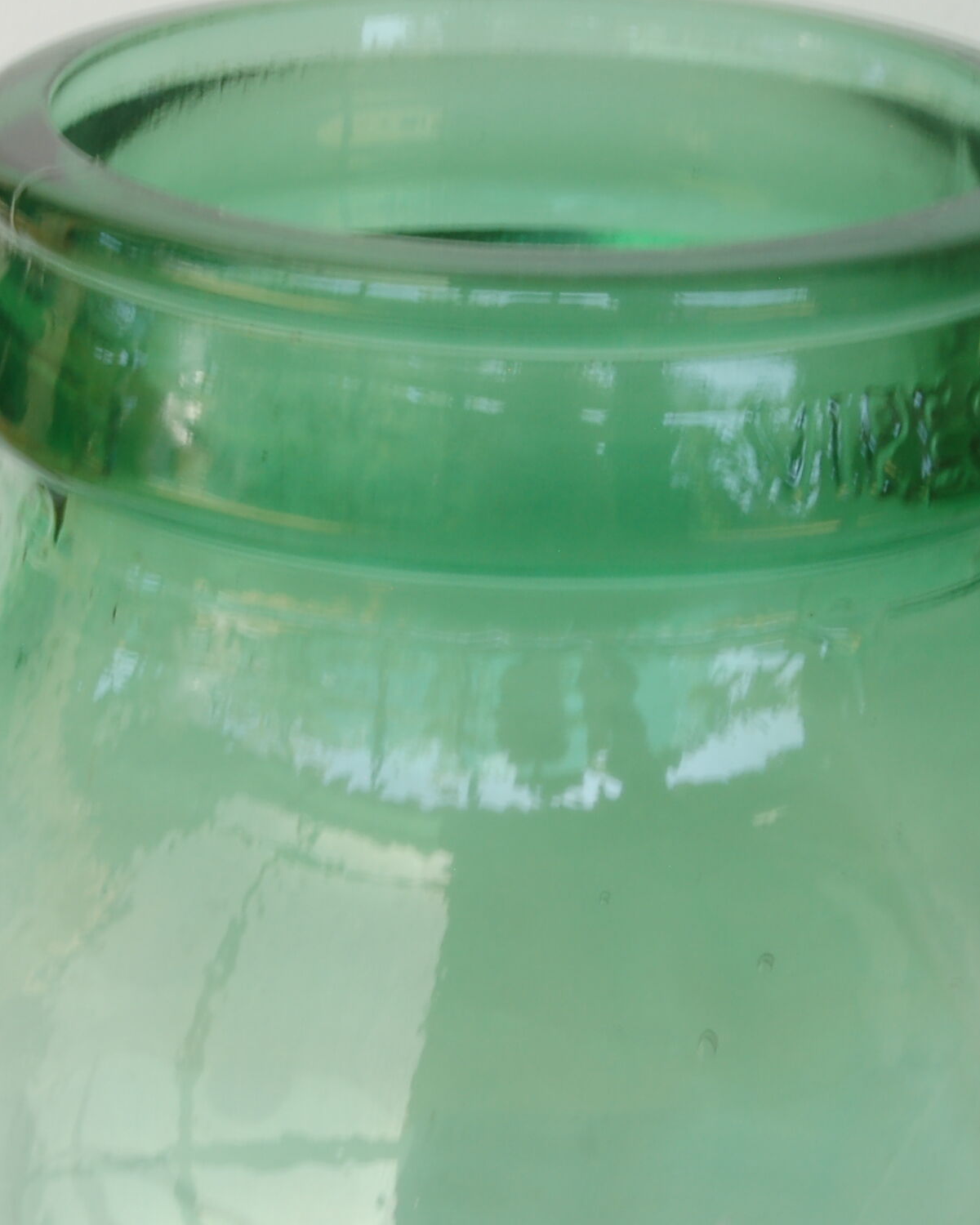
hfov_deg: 10.9
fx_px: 5112
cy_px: 624
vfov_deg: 13.7
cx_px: 561
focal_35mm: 141
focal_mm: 50
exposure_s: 1/2.5
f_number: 36
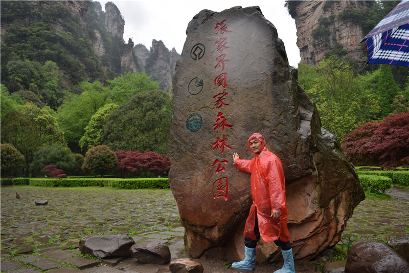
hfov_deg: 67.4
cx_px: 204
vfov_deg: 47.9
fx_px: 307
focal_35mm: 27
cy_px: 136
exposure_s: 1/50
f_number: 4.5
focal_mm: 18
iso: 100
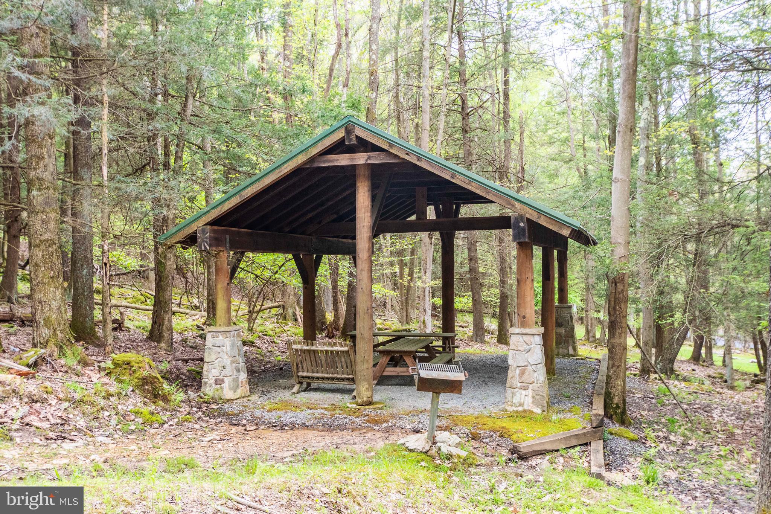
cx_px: 386
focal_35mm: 36
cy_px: 257
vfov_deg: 36.9
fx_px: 771
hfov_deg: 53.1
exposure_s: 1/125
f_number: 5.6
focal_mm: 24
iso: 640
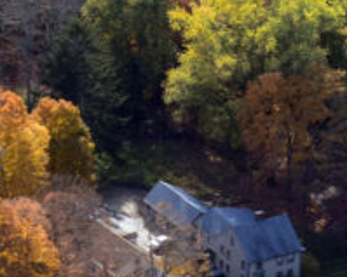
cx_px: 643
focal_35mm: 666
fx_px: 6836
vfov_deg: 2.3
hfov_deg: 2.9
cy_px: -151
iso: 400
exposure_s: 1/320
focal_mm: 92
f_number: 11
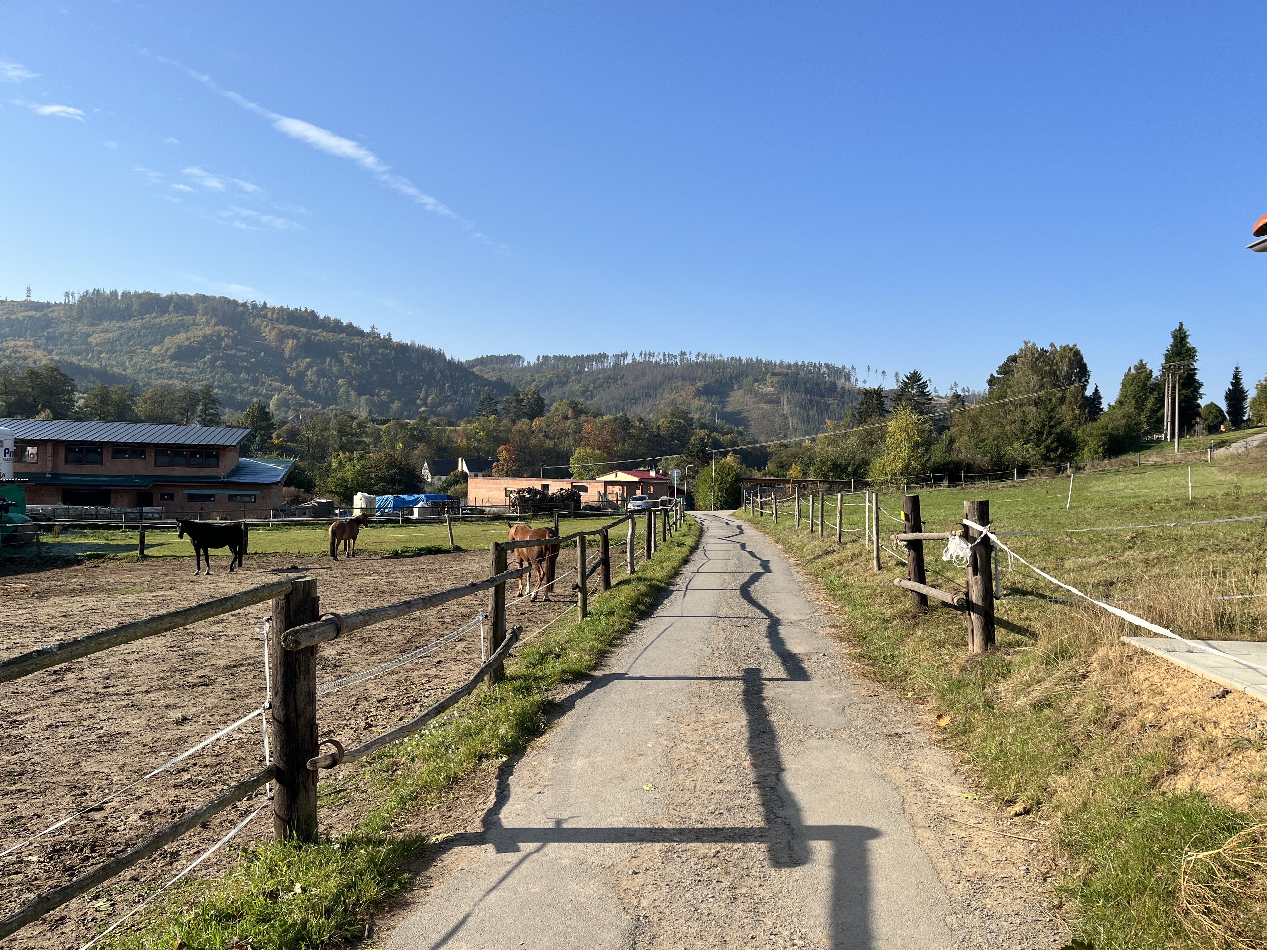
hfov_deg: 67.3
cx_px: 634
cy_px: 475
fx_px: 952
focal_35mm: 26
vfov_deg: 53.1
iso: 50
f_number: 1.6
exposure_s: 1/2571
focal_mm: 5.1
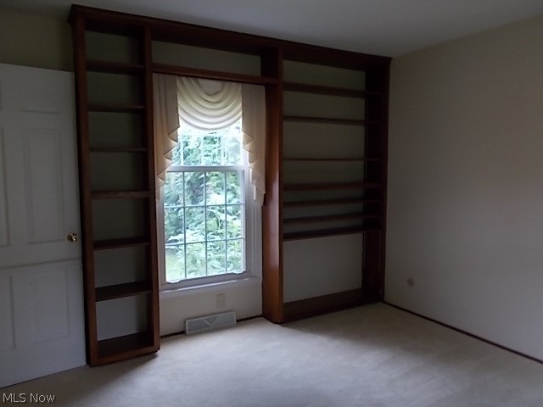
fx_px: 408
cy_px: 204
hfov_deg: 67.3
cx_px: 272
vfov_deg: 53.1
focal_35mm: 26
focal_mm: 4.6
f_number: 3.2
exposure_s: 1/25
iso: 140
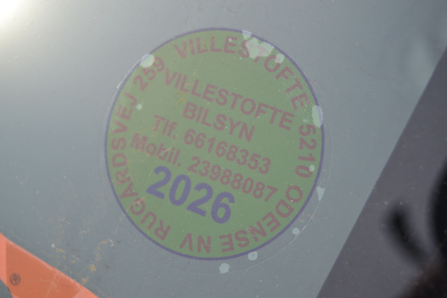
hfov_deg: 26.0
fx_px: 968
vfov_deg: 17.5
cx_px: 224
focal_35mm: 78
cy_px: 149
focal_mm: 52
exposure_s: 1/200
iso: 100
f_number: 7.1
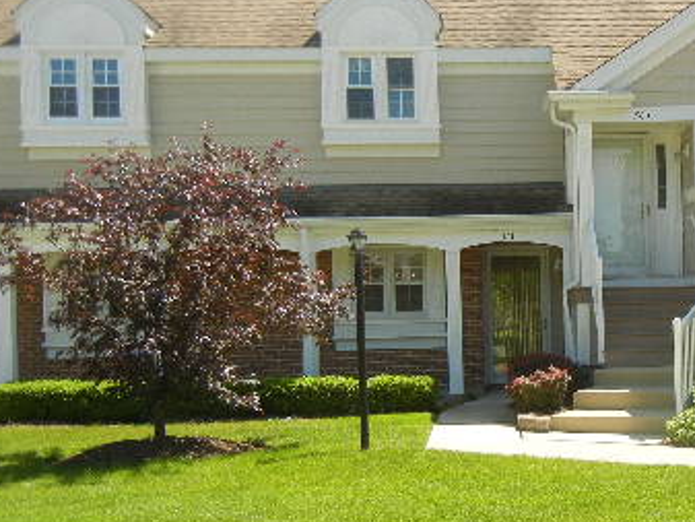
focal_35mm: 57
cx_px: 629
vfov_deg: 25.6
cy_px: 318
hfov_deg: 32.1
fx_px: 1145
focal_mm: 5.4
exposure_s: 1/763
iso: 160
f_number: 3.5
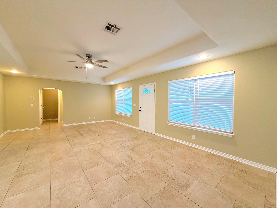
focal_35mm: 14
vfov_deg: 85.7
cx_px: 138
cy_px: 104
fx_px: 112
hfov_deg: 102.1
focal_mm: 2.22
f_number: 2.2
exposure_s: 1/60
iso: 250
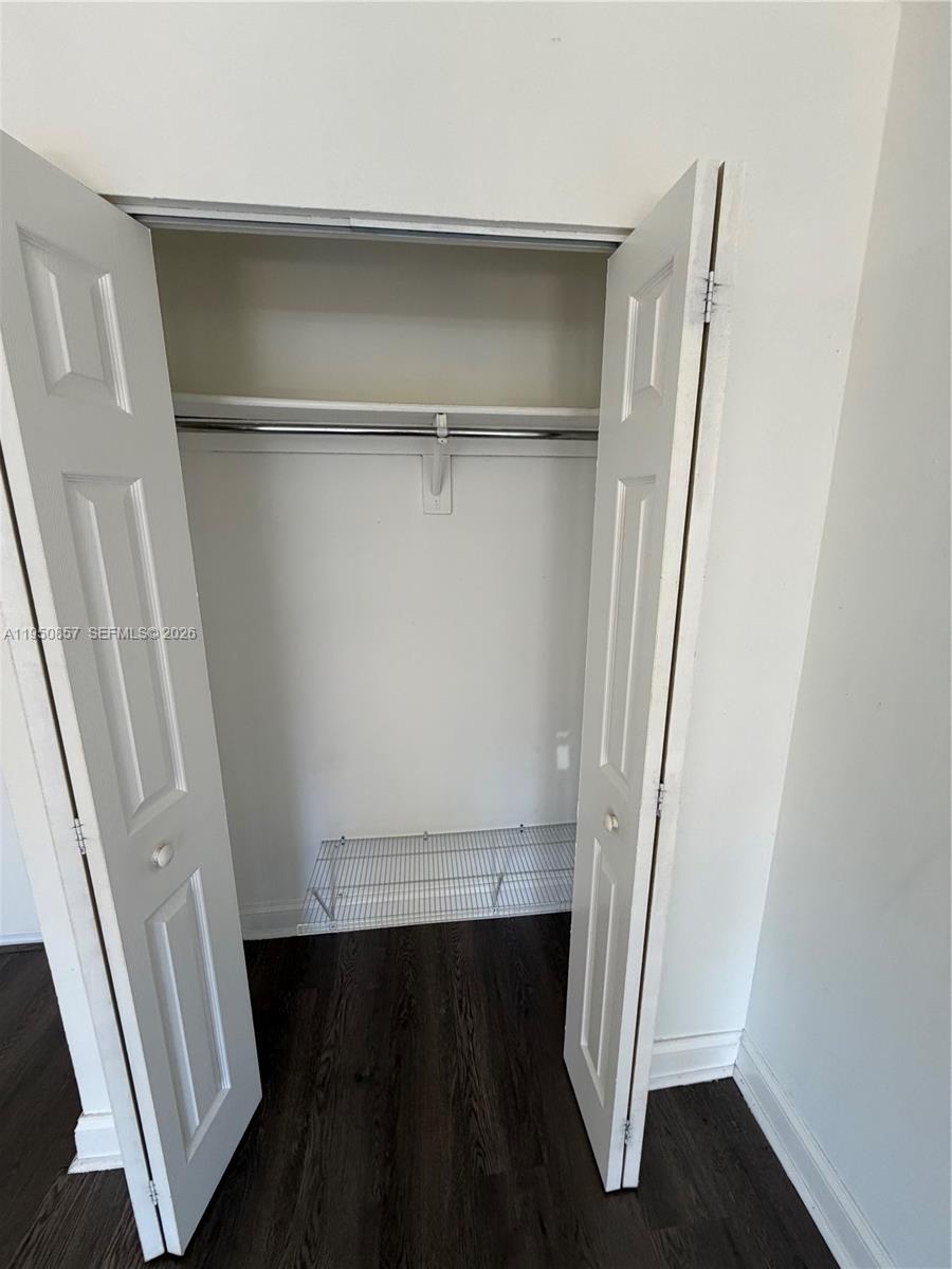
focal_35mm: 14
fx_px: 513
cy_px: 634
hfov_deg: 85.7
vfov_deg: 102.1
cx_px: 476
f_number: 2.2
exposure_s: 1/121
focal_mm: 2.22
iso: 200
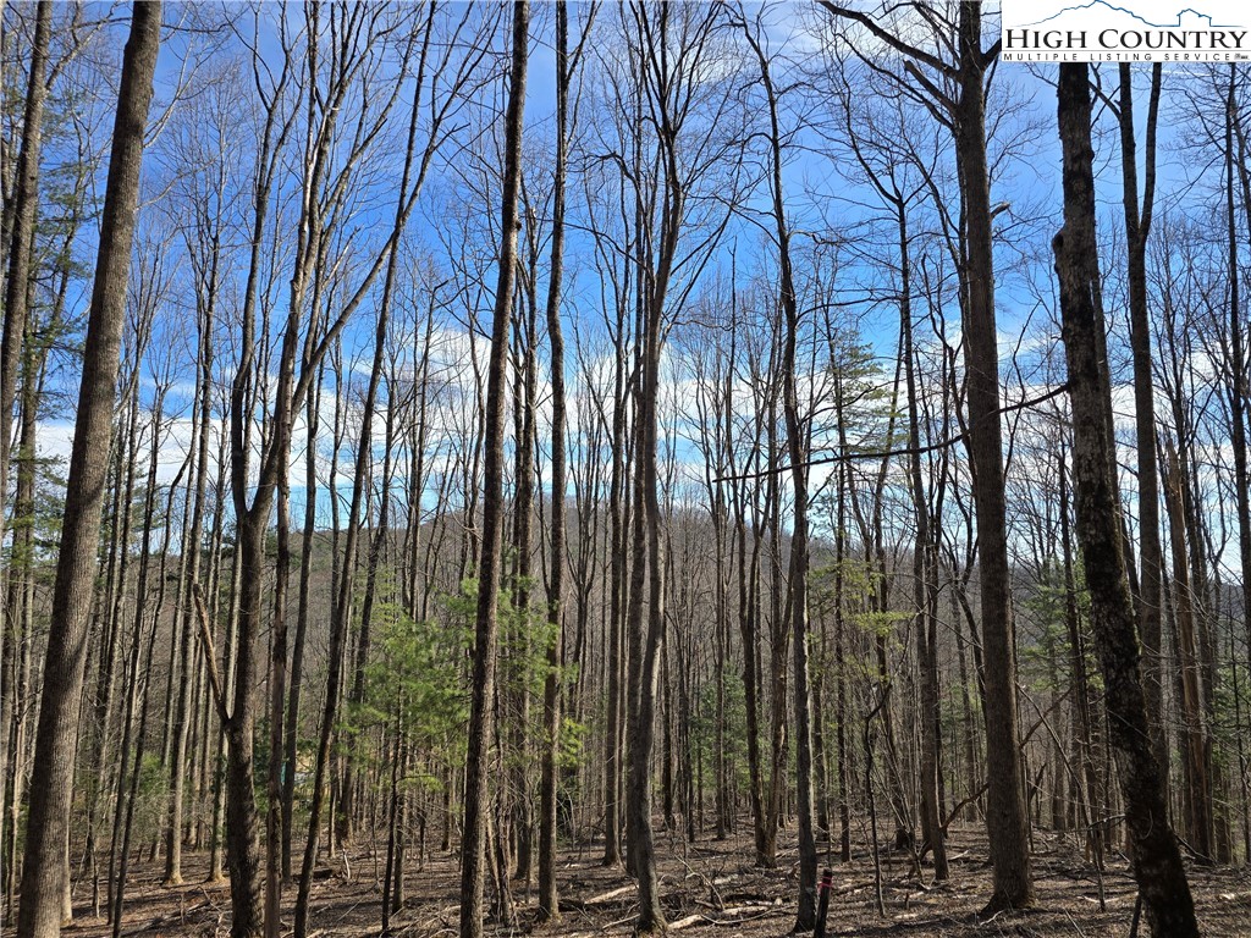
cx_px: 626
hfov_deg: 73.9
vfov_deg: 58.9
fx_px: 831
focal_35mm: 23
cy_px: 469
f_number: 1.7
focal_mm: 6.3
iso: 12
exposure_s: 1/446
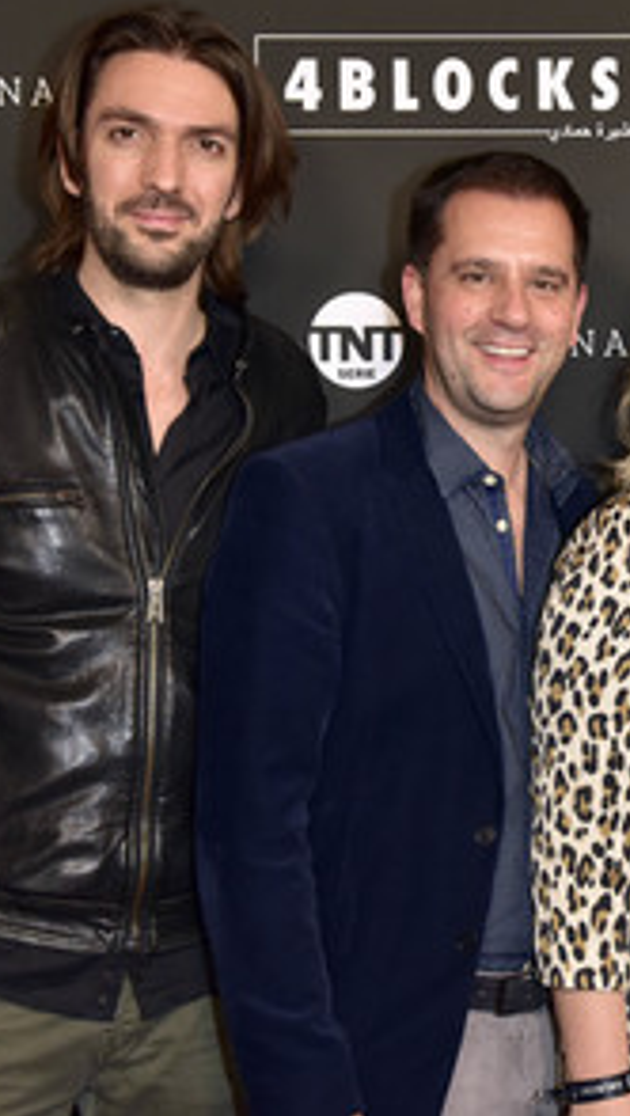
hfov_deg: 15.5
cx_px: 590
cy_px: 550
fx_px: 2280
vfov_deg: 27.5
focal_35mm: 77
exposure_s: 1/250
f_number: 8
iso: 2000
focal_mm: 48
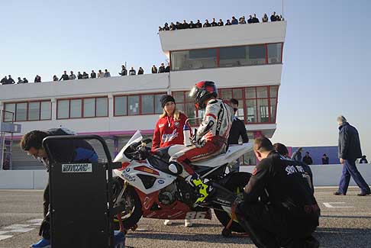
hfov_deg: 57.2
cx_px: 186
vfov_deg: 40.0
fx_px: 340
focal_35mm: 33
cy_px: 124
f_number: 4
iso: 180
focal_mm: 22
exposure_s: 1/1000
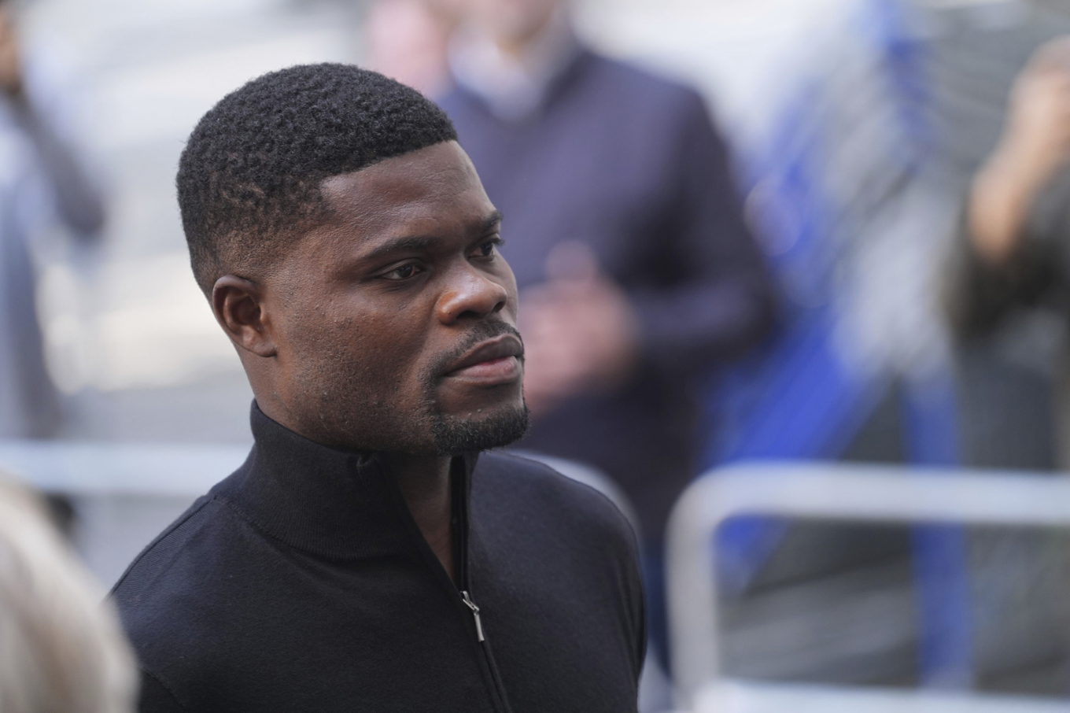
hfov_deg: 8.2
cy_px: 356
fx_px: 7488
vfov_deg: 5.5
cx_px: 535
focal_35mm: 252
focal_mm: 252
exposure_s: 1/320
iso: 800
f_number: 4
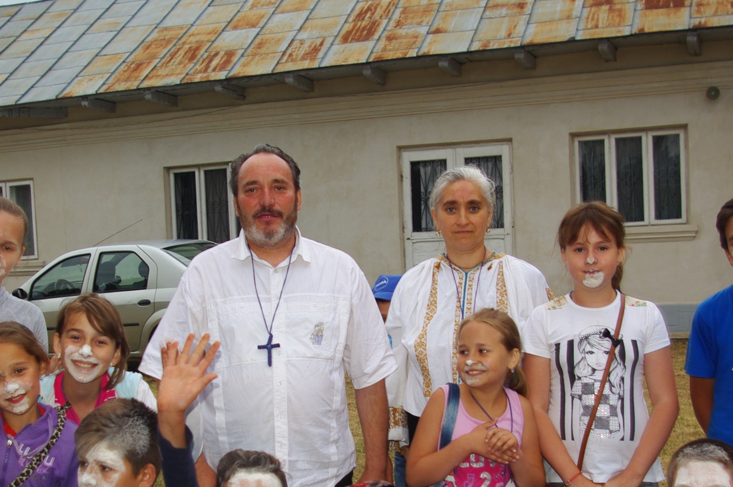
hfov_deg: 37.5
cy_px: 324
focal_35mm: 53
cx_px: 316
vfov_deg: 25.3
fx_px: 1078
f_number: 3.5
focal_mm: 18
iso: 100
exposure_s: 1/45
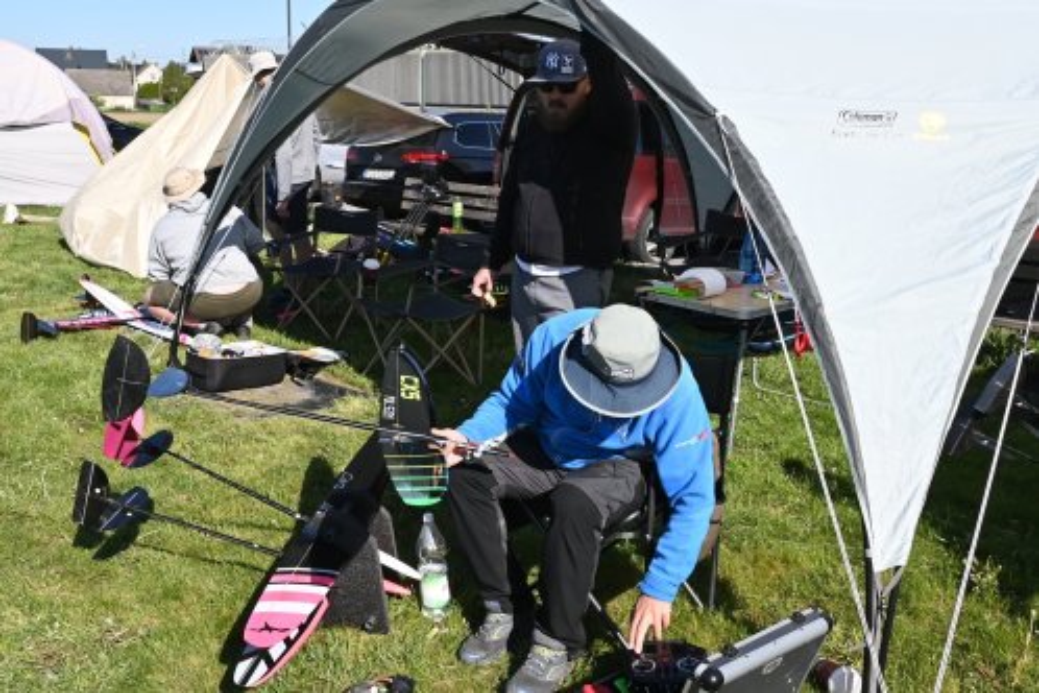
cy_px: 346
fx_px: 1039
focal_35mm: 36
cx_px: 520
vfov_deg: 36.9
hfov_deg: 53.1
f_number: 13
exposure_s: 1/640
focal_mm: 24
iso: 640
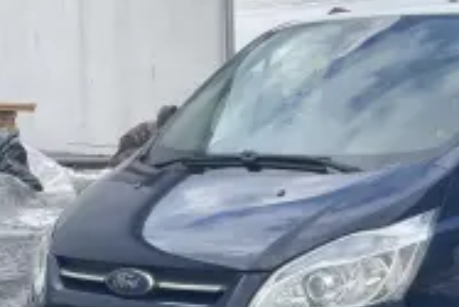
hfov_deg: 19.2
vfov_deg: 13.2
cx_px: 420
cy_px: 214
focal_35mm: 104
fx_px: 1327
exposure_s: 1/400
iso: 32
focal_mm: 6
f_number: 2
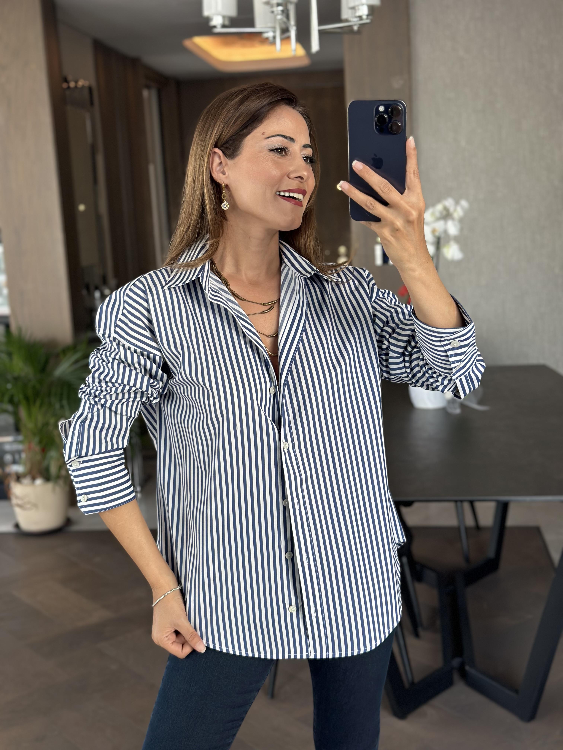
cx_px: 282
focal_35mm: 48
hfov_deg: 30.3
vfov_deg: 39.7
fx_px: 1041
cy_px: 375
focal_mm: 6.86
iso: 125
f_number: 1.78
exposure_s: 1/60
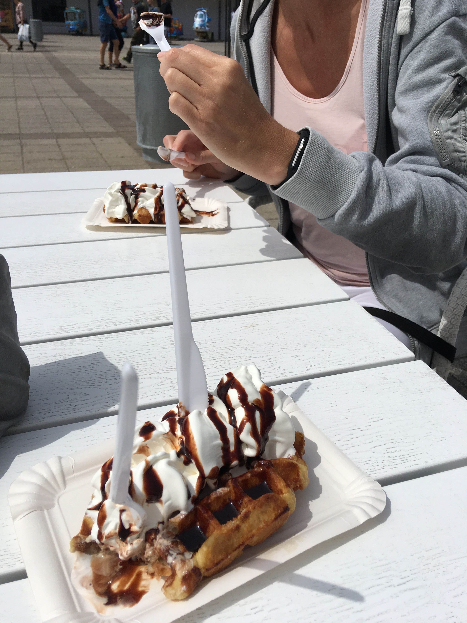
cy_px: 312
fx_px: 522
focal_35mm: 29
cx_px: 234
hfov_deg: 48.2
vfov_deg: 61.7
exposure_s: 1/4049
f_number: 2.2
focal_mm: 4.15
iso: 25
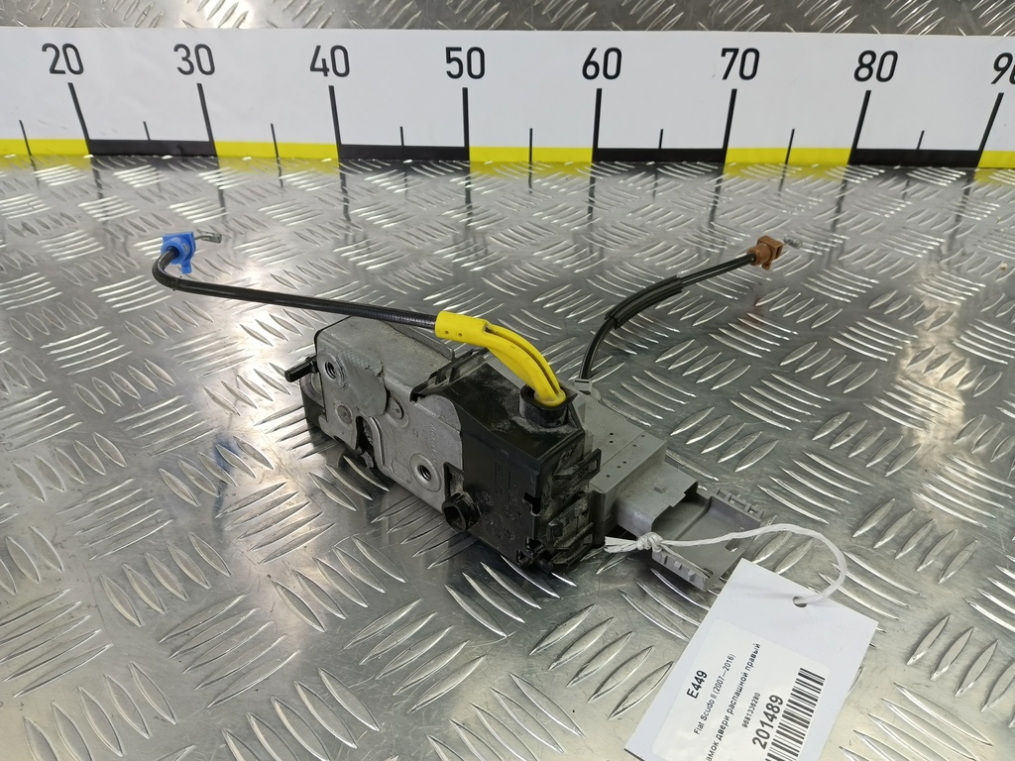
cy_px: 380
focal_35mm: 23
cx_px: 508
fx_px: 674
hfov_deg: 73.9
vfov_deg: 58.9
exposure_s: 1/50
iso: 99
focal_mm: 4.11
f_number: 1.6
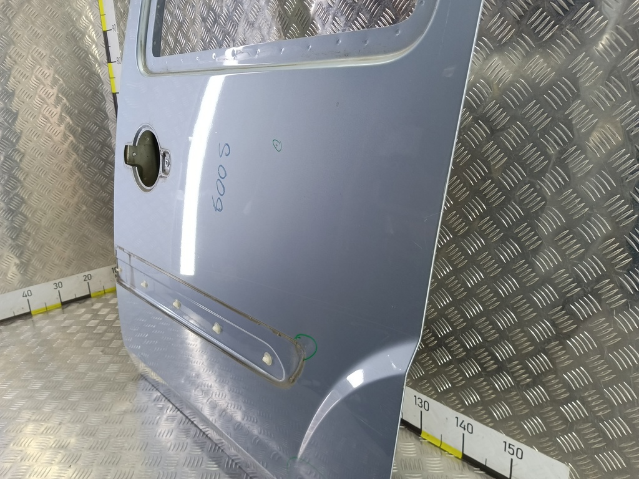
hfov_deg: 65.3
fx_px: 498
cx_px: 320
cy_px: 240
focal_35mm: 27
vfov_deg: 51.4
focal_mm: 4.11
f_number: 1.6
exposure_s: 1/50
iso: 140
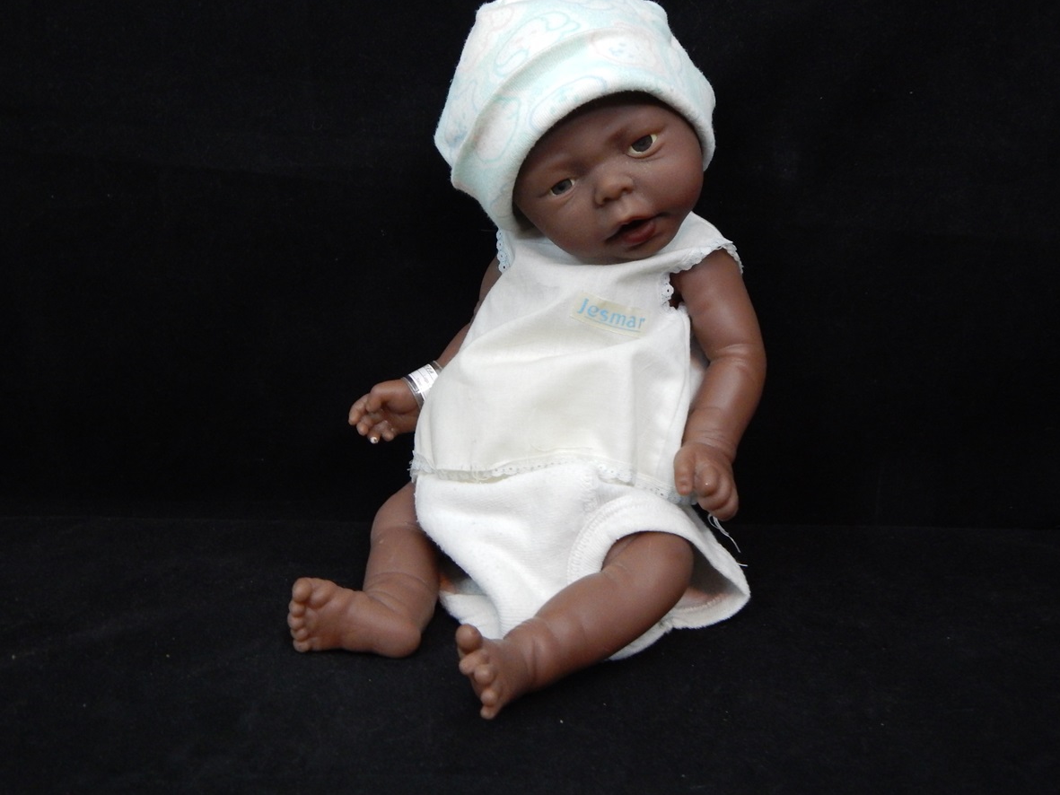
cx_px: 555
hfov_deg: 52.6
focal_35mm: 35
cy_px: 347
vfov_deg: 40.6
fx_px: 1072
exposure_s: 1/15
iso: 400
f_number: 3.2
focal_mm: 5.6
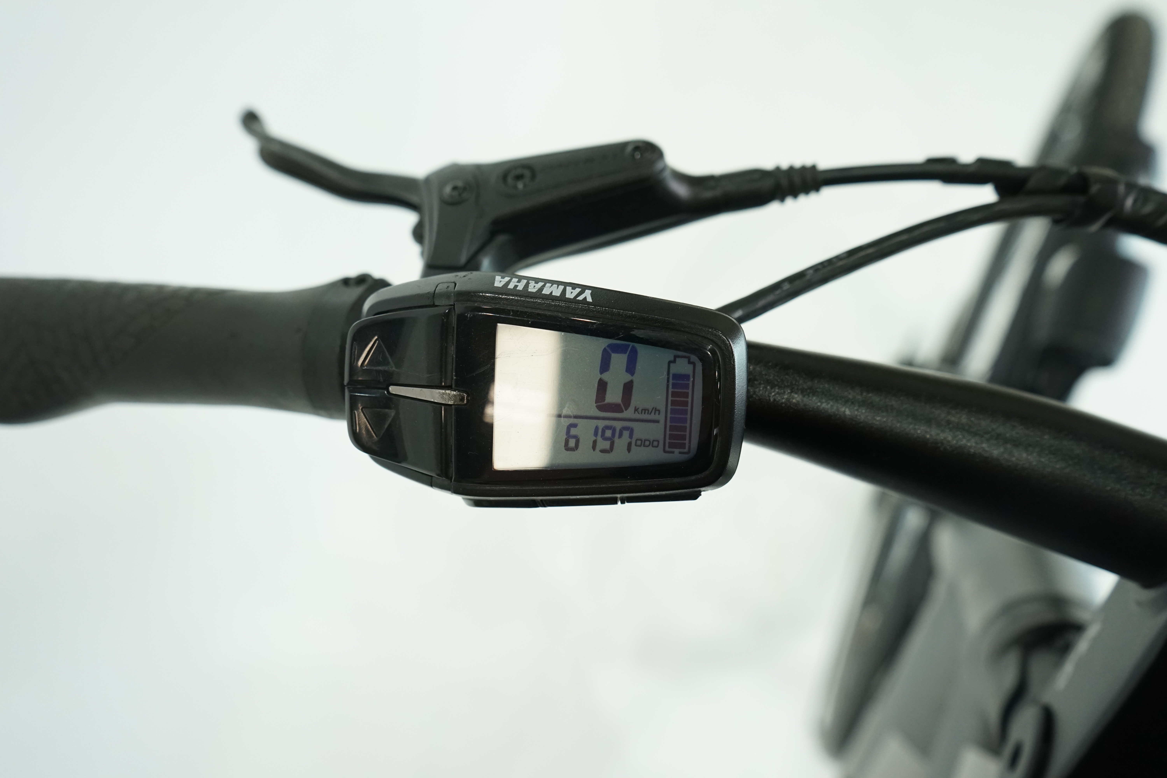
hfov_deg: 65.5
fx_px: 908
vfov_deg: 46.4
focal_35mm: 28
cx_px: 584
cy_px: 389
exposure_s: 1/200
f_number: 5
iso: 1600
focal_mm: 28
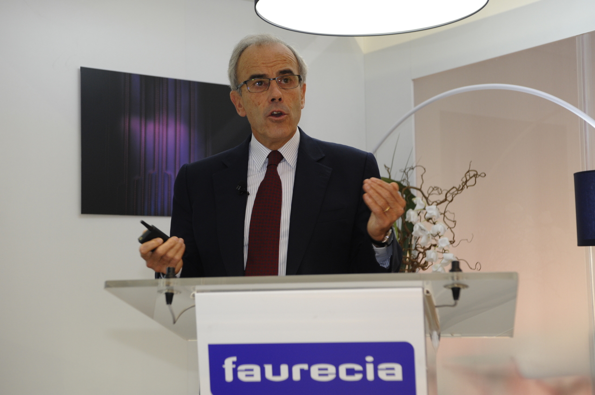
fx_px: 1024
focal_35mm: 62
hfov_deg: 32.4
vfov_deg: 21.9
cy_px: 198
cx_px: 298
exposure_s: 1/50
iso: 1600
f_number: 5
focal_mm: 62
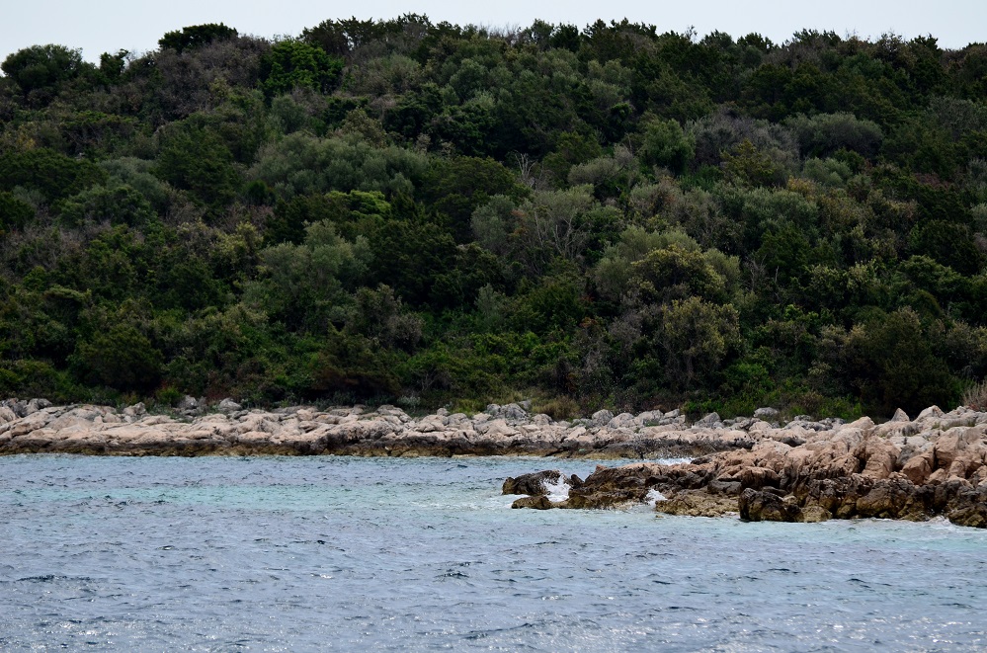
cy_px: 326
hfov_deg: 7.6
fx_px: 7385
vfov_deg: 5.1
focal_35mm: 270
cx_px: 494
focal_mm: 180
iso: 400
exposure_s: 1/2000
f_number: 5
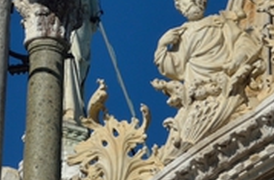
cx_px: 476
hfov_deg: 3.3
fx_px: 4672
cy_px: 315
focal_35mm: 616
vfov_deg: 2.2
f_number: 10
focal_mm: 105
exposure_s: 1/400
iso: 100
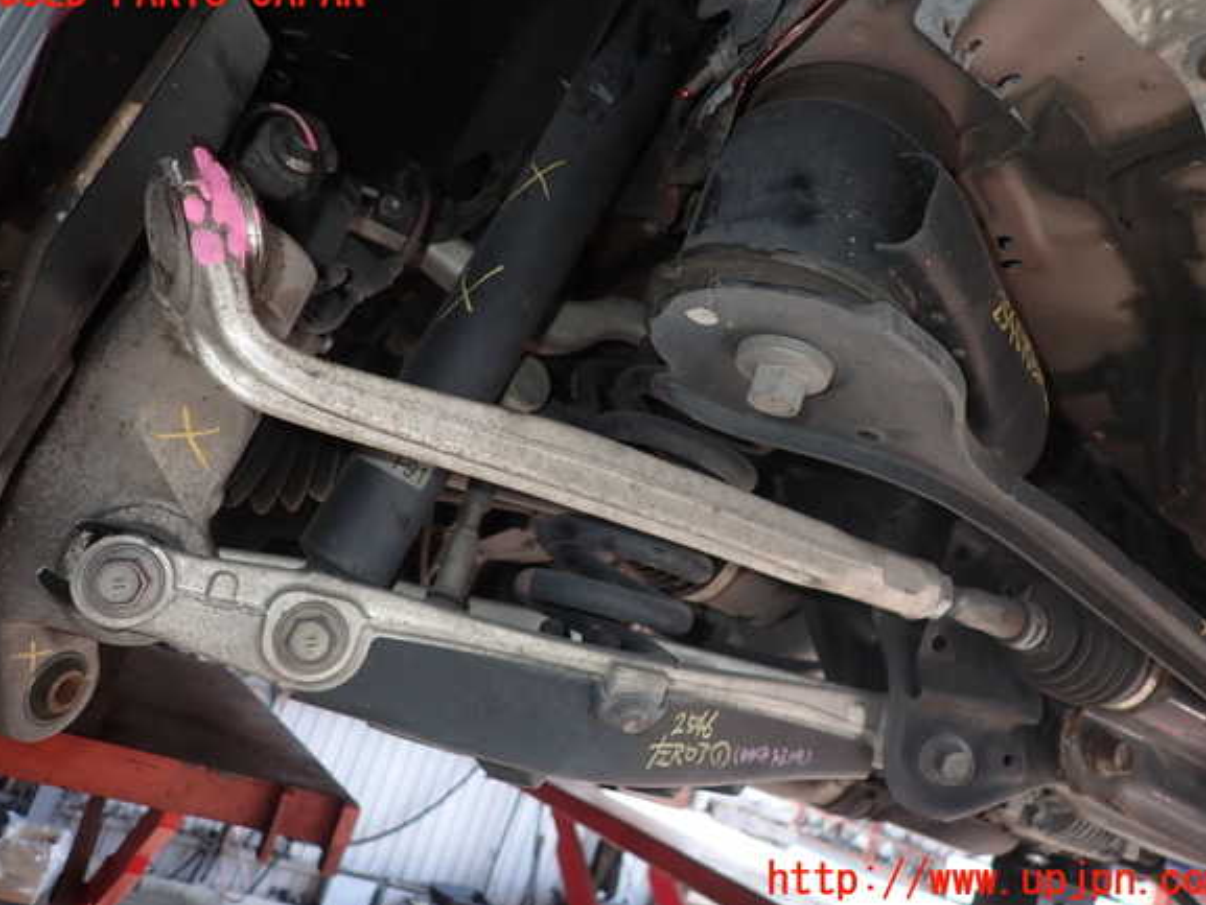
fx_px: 906
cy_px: 437
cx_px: 612
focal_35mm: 26
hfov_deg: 67.3
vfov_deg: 53.1
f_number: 5.6
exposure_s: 1/30
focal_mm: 4.5
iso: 100
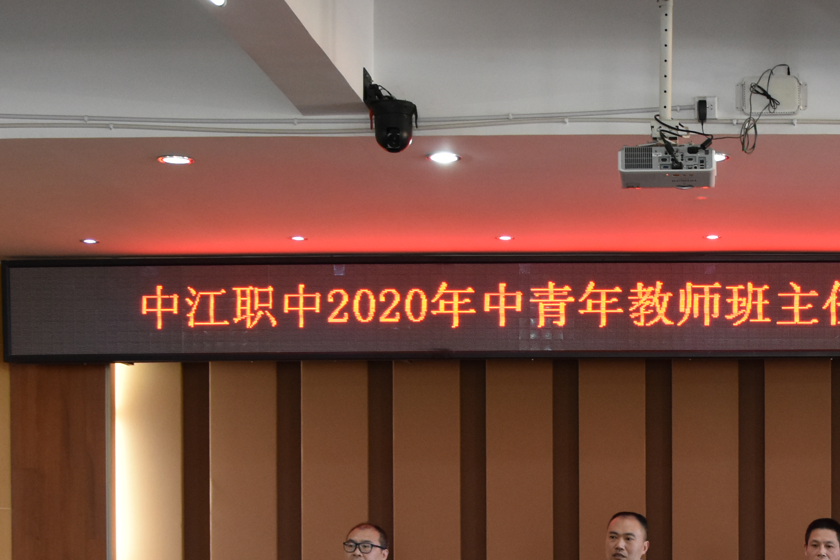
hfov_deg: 26.9
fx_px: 1707
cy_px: 553
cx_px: 715
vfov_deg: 18.2
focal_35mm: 73
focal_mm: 21
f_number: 4
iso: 1250
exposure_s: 1/60
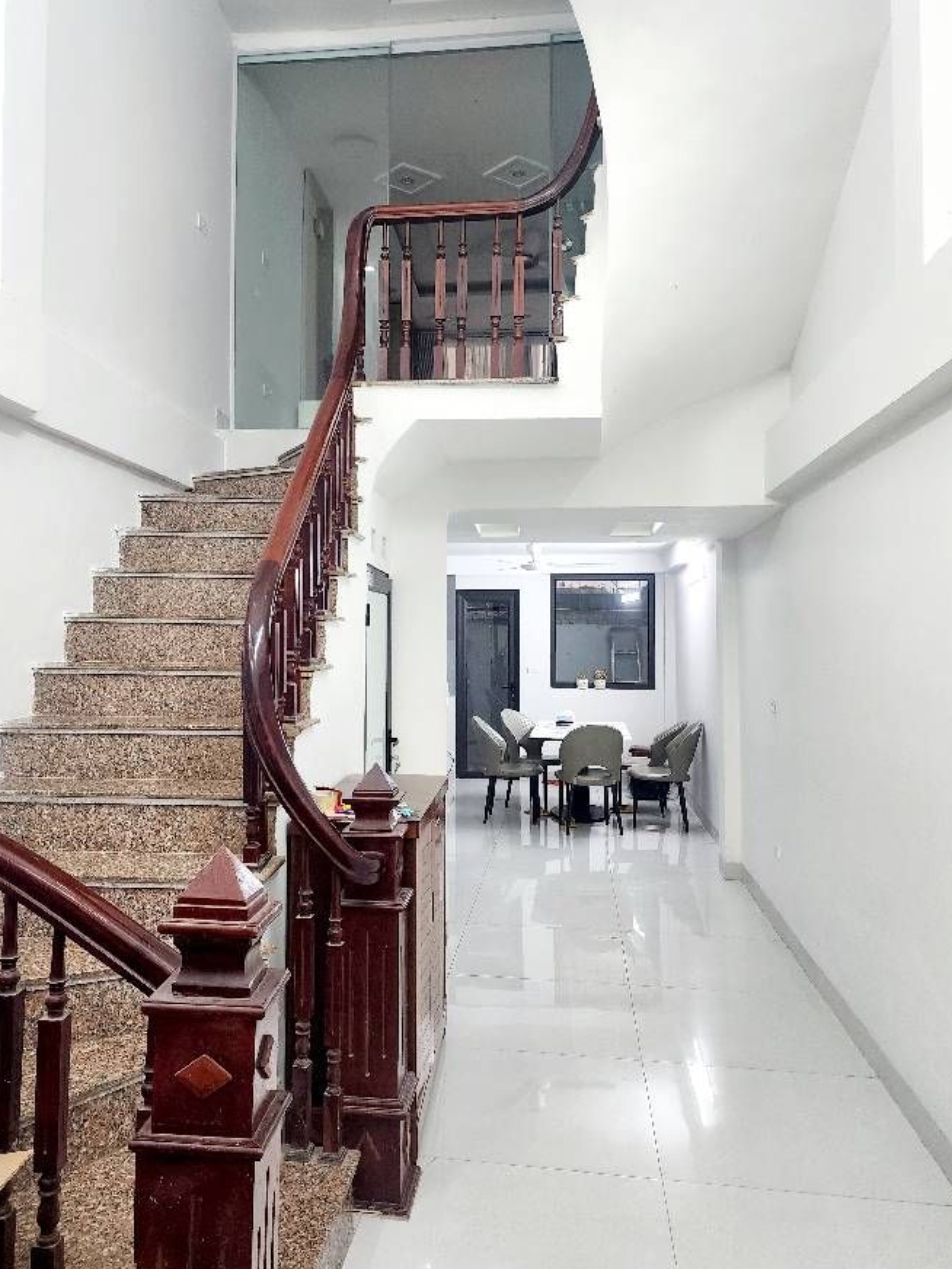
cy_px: 582
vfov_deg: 65.2
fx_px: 990
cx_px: 412
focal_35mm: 27
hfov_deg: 51.2
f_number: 1.8
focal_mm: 6.4
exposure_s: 1/100
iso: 160
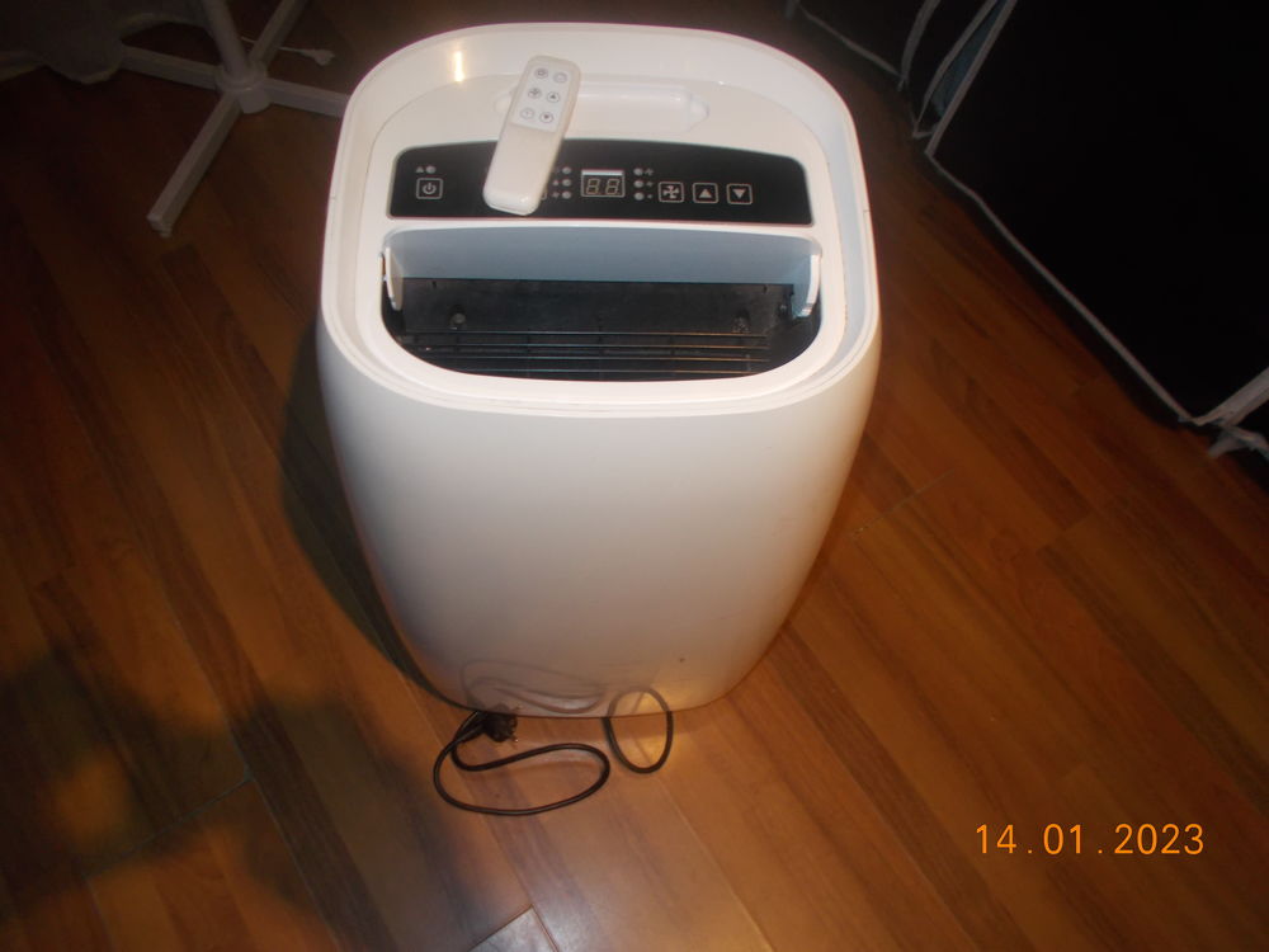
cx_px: 634
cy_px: 476
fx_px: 953
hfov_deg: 67.3
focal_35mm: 26
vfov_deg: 53.1
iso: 200
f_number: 3.2
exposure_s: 1/25
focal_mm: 4.6
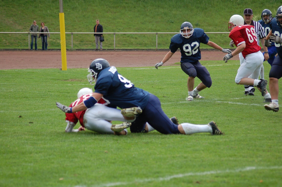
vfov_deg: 7.6
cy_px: 94
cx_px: 141
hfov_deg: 11.4
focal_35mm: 180
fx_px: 1407
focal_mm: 120
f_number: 4.2
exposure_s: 1/1000
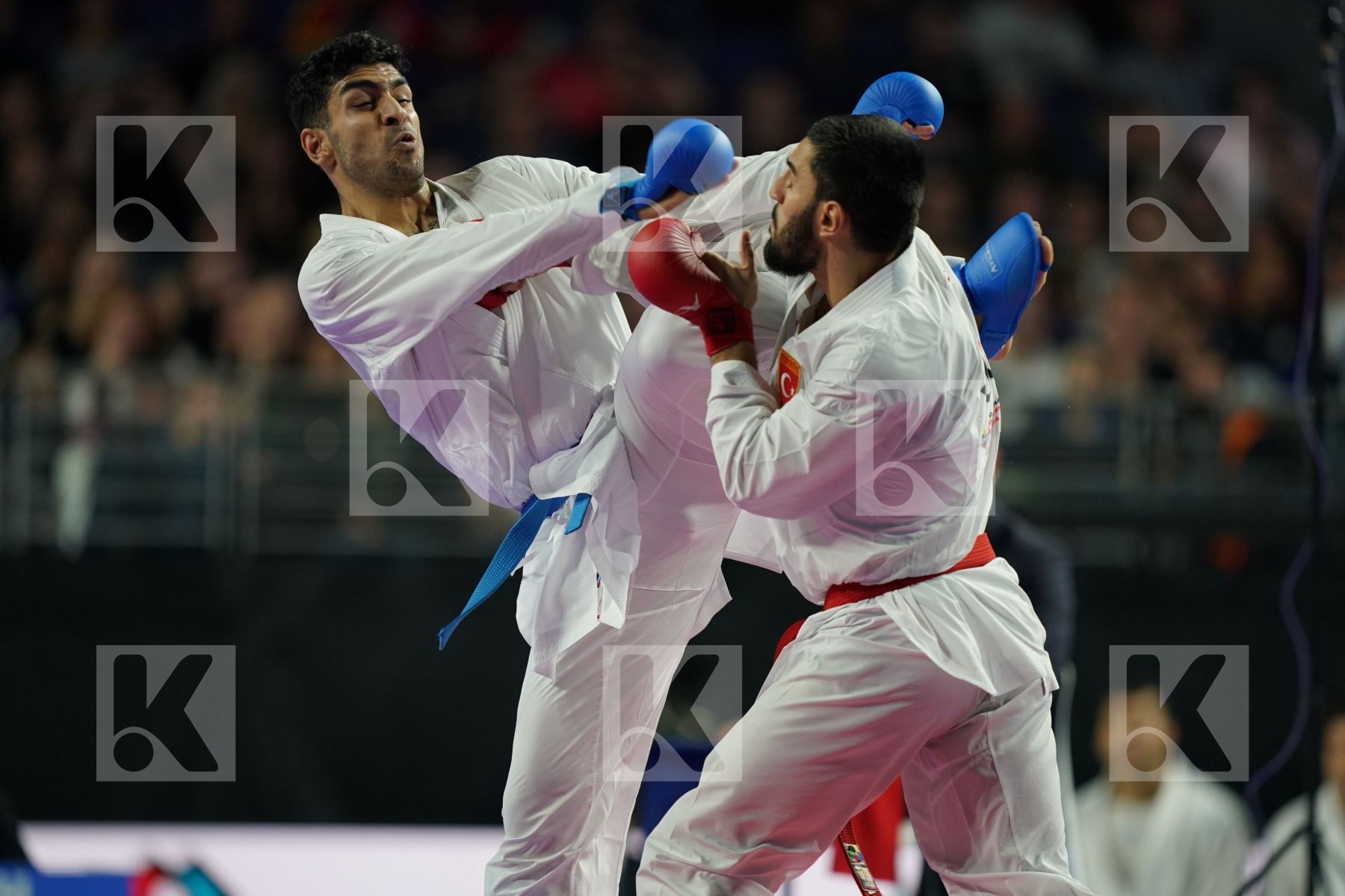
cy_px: 448
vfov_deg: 3.4
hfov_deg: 5.2
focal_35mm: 400
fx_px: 14943
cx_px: 672
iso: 2000
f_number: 2.8
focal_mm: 400
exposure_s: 1/1000
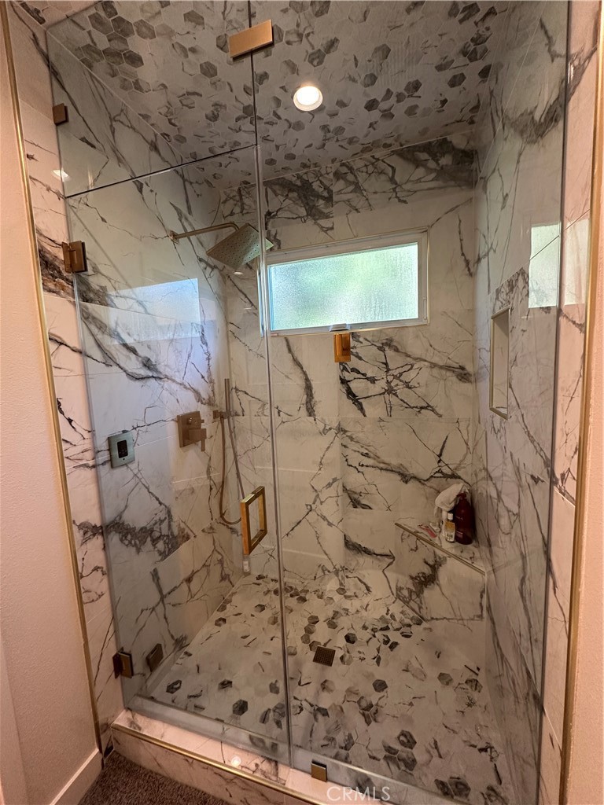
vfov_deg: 102.1
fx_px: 326
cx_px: 302
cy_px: 402
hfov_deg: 85.7
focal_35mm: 14
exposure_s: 1/60
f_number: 2.2
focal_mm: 2.22
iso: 200
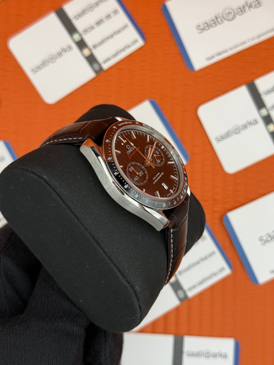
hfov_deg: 30.3
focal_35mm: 48
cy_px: 182
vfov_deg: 39.7
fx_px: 507
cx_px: 137
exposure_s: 1/122
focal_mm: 6.76
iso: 50
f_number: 1.78
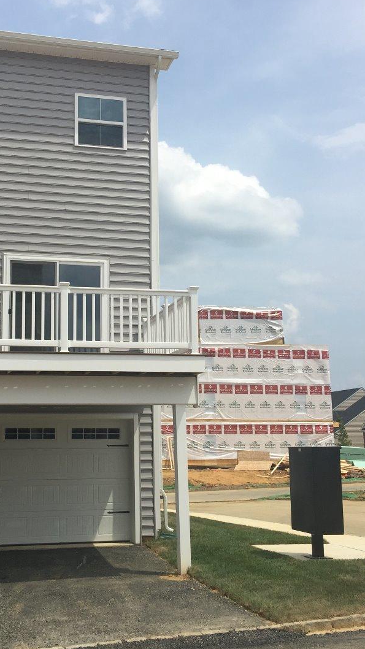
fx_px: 740
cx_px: 126
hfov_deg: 27.6
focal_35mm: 43
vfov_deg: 47.4
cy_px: 322
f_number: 2.2
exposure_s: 1/3049
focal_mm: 4.15
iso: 32
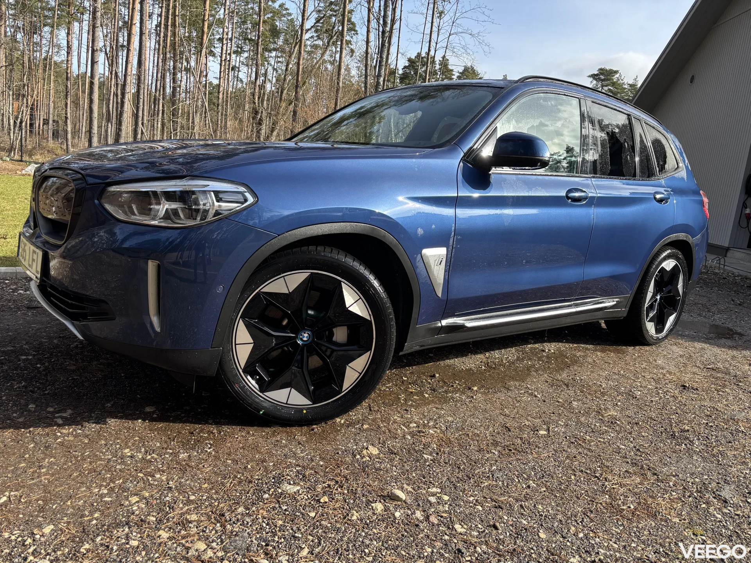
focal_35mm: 26
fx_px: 564
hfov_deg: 67.3
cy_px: 282
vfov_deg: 53.1
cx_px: 376
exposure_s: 1/693
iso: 50
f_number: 1.6
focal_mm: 5.96
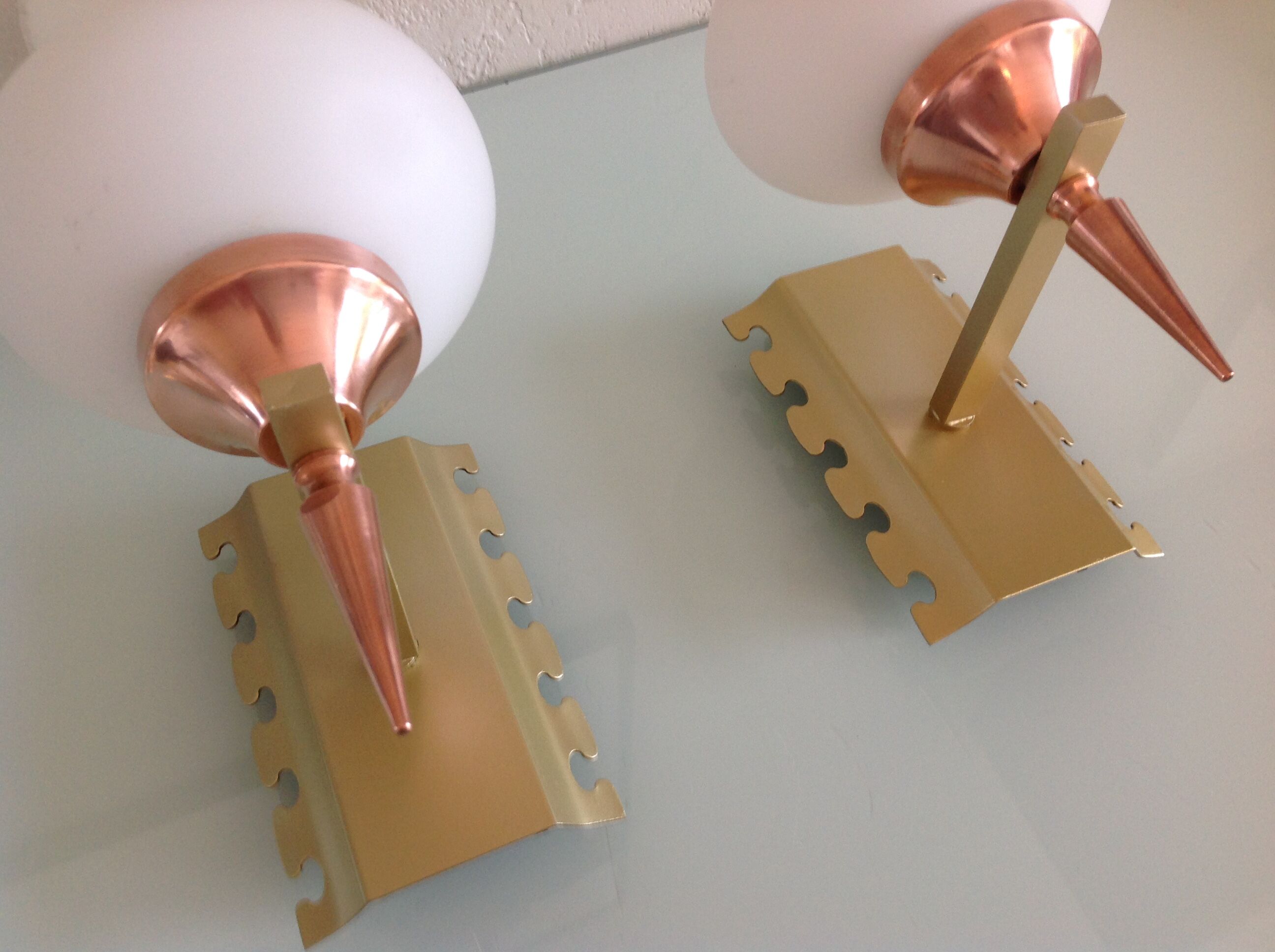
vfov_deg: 40.6
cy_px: 476
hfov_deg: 52.7
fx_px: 1287
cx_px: 638
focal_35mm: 35
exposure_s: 1/15
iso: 64
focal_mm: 4.28
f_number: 2.4
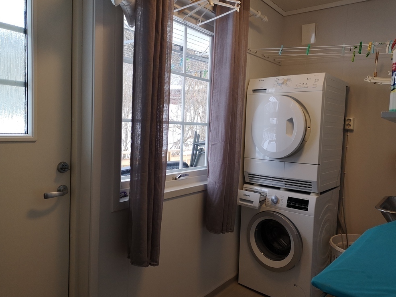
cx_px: 200
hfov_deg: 63.4
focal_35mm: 28
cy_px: 150
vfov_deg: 49.8
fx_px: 320
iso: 50
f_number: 1.8
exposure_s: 1/100
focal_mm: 3.95
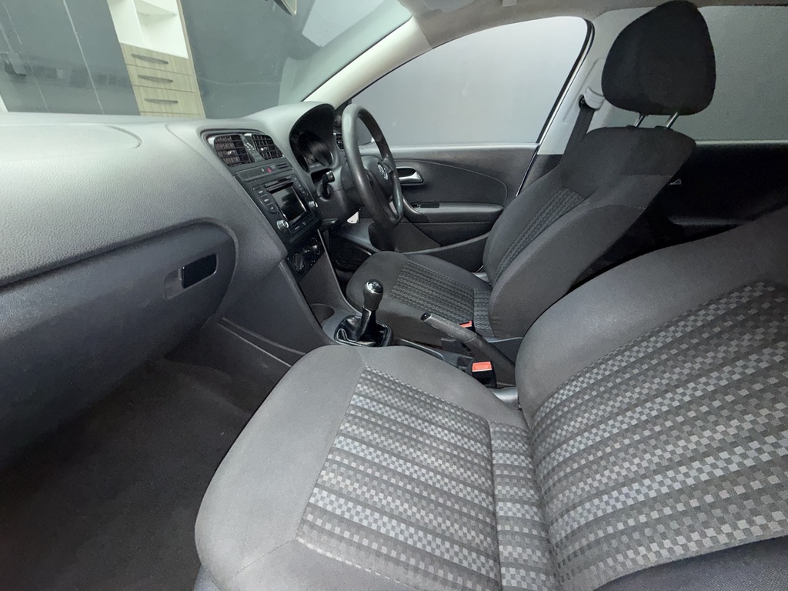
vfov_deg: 85.7
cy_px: 296
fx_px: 319
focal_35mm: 14
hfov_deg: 102.1
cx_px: 394
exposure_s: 1/33
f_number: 2.2
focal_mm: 2.22
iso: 500
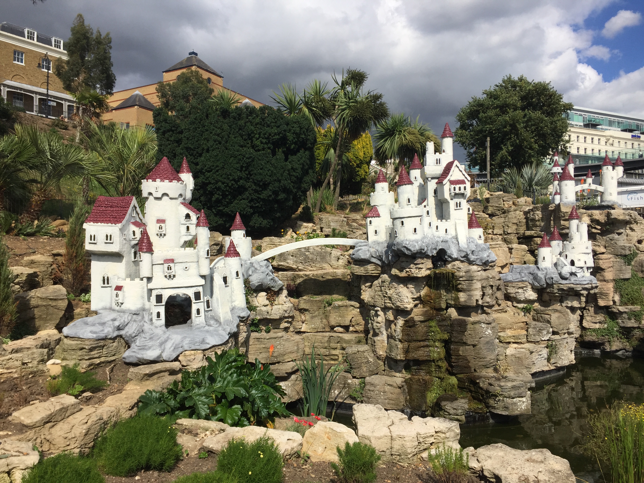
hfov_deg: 61.7
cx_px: 322
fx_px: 540
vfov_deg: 48.2
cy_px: 242
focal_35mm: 29
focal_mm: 4.15
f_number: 2.2
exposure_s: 1/3300
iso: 32
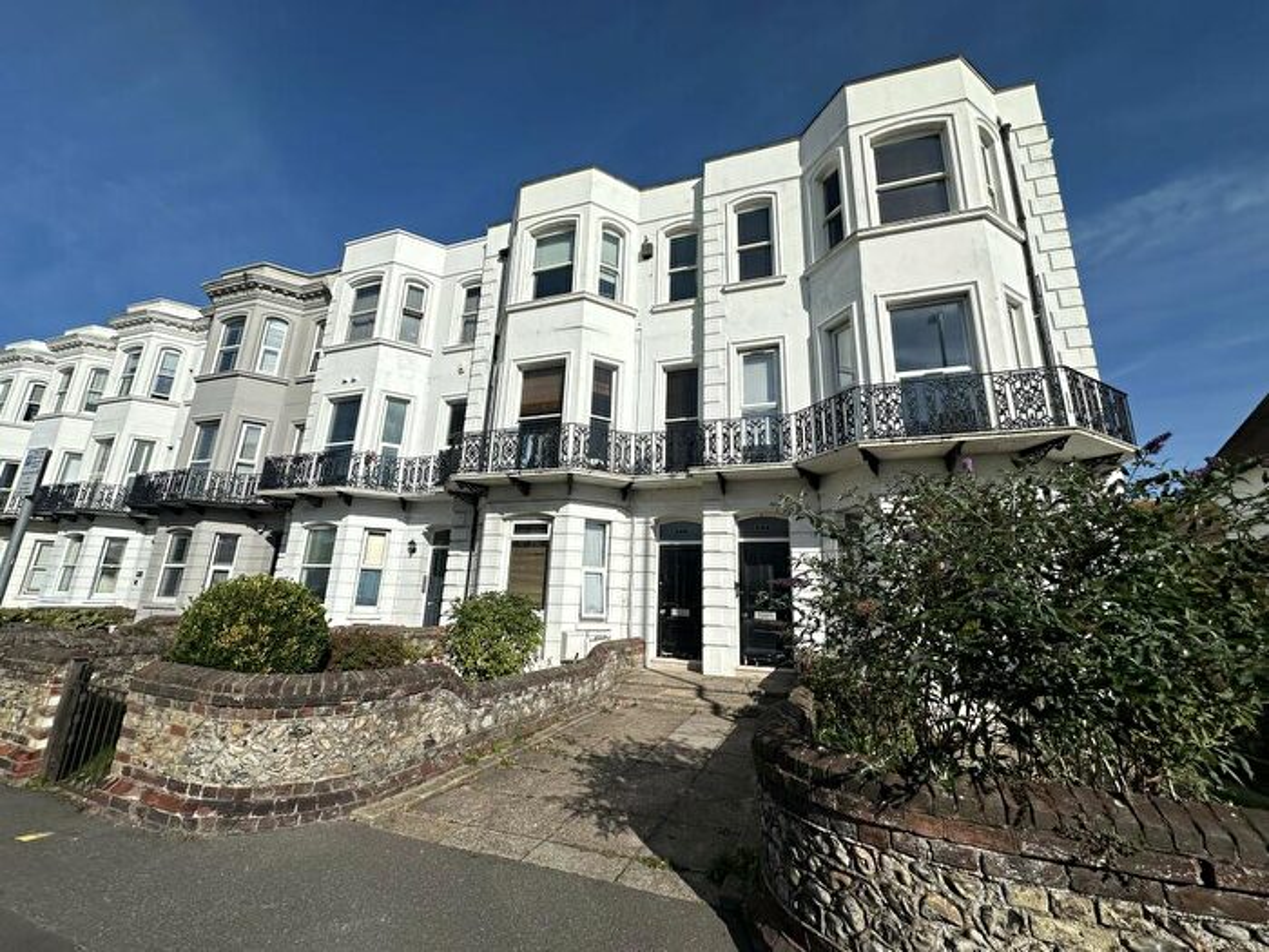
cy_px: 476
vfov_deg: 85.7
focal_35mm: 14
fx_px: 513
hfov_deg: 102.1
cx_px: 634
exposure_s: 1/6494
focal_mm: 2.22
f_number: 2.2
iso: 50
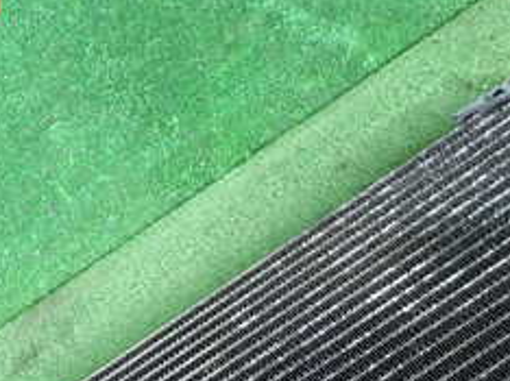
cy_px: 464
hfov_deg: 25.4
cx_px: 257
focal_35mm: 77
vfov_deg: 18.1
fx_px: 1133
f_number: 2.3
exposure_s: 1/125
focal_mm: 5.4
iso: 640
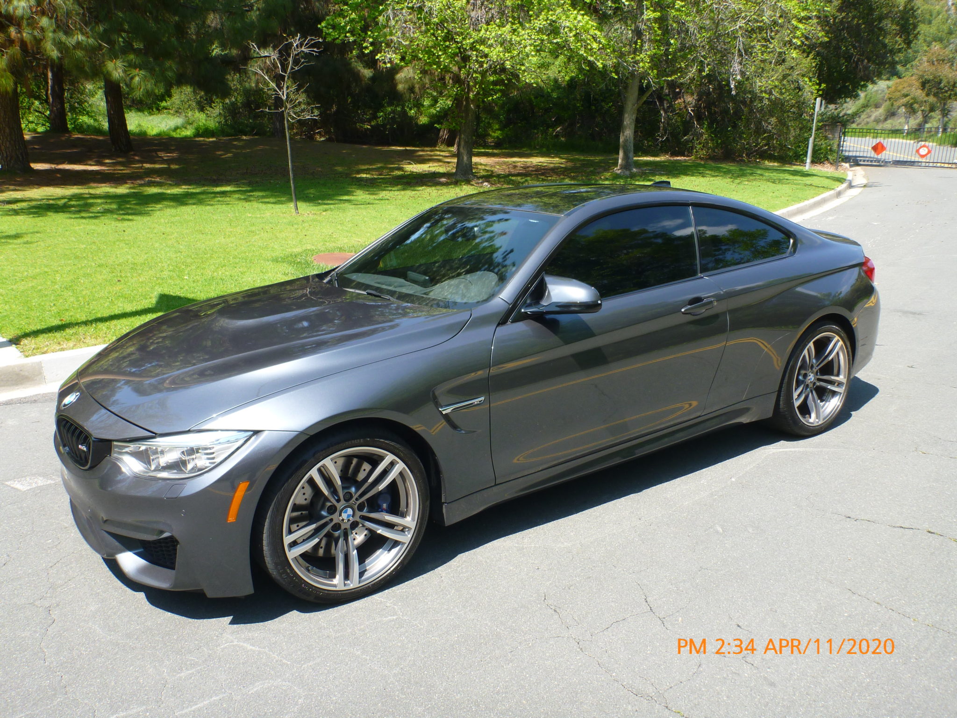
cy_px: 359
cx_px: 478
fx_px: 774
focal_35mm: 28
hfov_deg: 63.4
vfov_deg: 49.7
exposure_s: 1/320
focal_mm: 4.9
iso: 100
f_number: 3.3
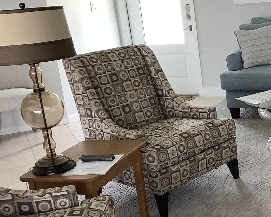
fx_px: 521
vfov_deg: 23.4
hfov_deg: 27.9
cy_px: 133
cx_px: 253
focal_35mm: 65
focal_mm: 3.3
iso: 125
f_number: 2.4
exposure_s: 1/60
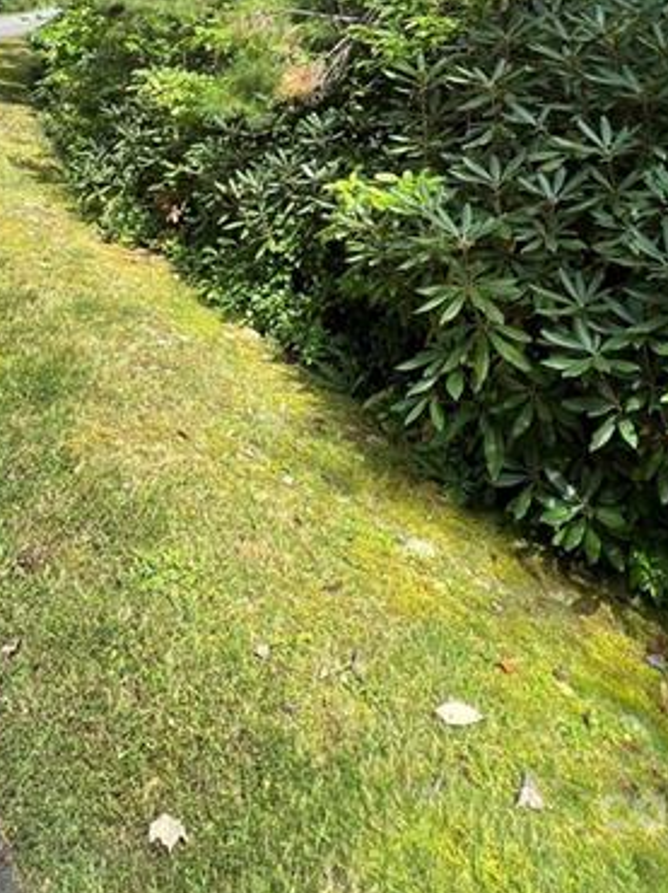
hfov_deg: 51.3
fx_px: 696
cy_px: -22
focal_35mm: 27
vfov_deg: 50.9
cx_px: 311
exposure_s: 1/245
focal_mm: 1.57
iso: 32
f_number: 1.8
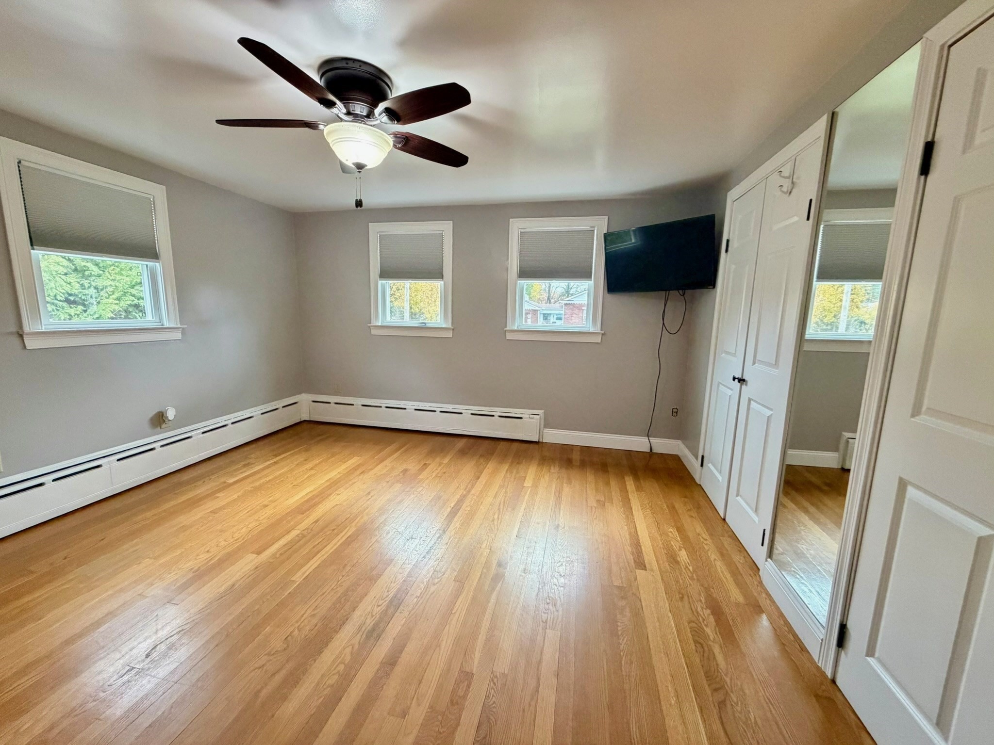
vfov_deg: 85.7
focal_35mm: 14
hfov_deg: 102.1
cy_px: 372
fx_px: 402
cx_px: 497
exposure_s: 1/60
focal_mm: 2.22
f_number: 2.2
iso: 500
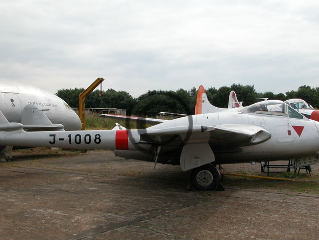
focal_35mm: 44
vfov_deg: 32.9
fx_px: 405
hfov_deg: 42.9
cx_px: 159
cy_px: 124
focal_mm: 8.9
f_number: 7.1
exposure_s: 1/285
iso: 100
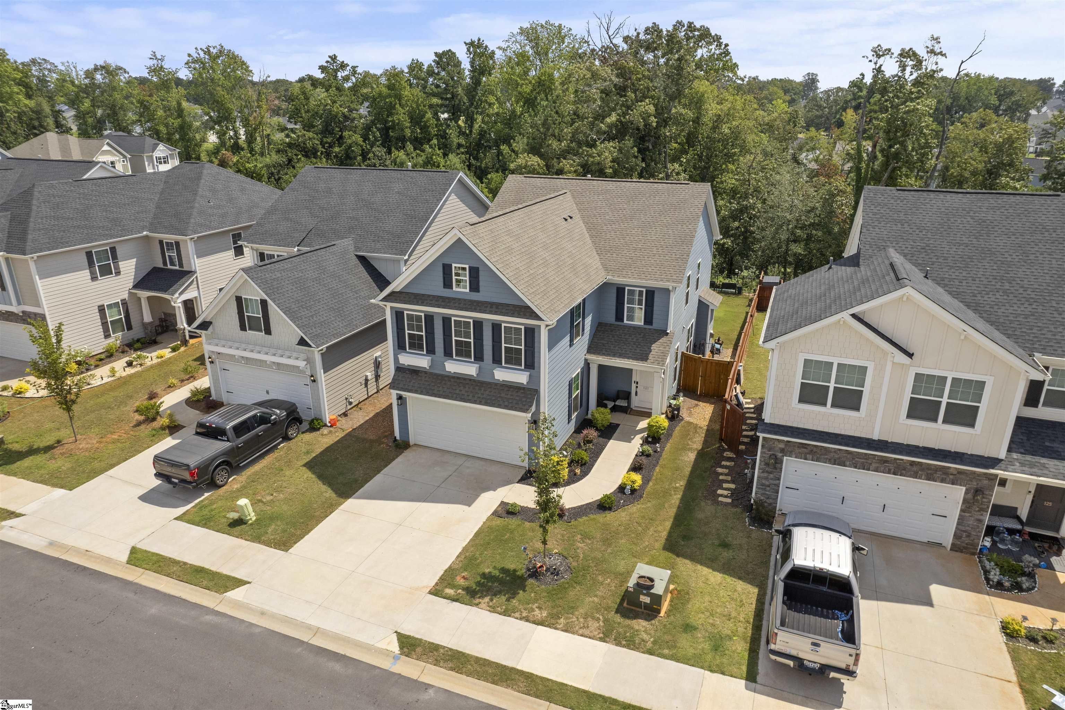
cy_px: 355
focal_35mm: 22
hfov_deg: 78.6
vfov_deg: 57.2
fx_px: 651
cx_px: 532
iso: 100
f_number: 2.8
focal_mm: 8.38
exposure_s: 1/1500
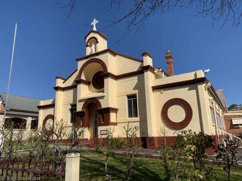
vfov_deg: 53.1
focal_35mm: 26
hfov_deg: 67.3
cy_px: 90
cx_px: 121
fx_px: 182
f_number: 1.8
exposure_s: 1/3185
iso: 25
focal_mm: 4.25
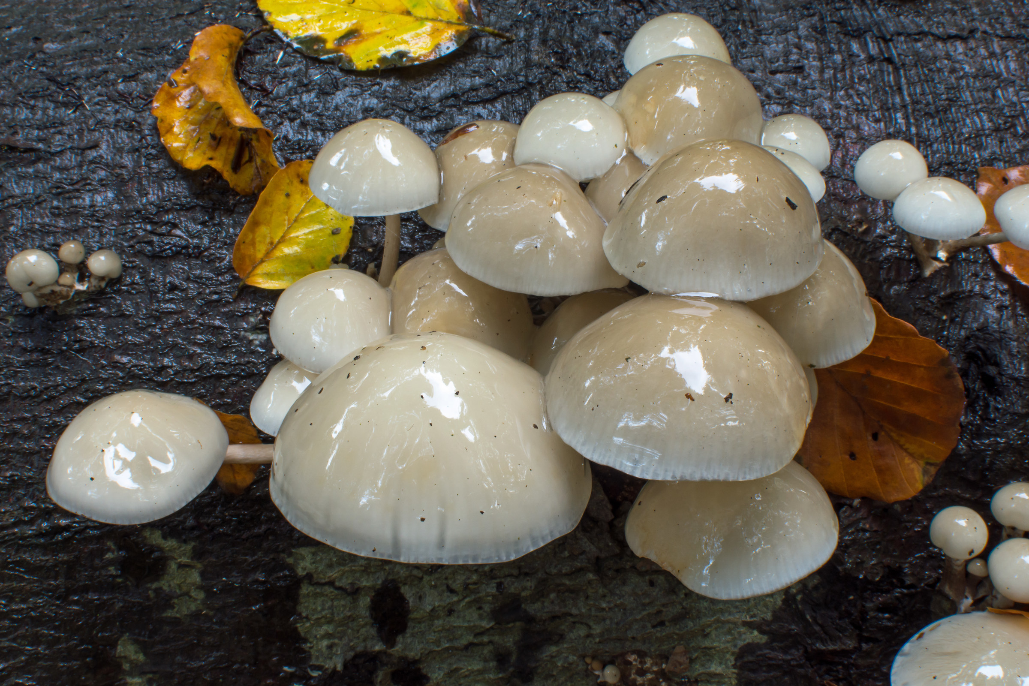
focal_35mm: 52
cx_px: 514
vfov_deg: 25.8
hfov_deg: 37.9
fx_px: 1501
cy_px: 343
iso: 200
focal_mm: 35
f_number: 22
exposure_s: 1/2
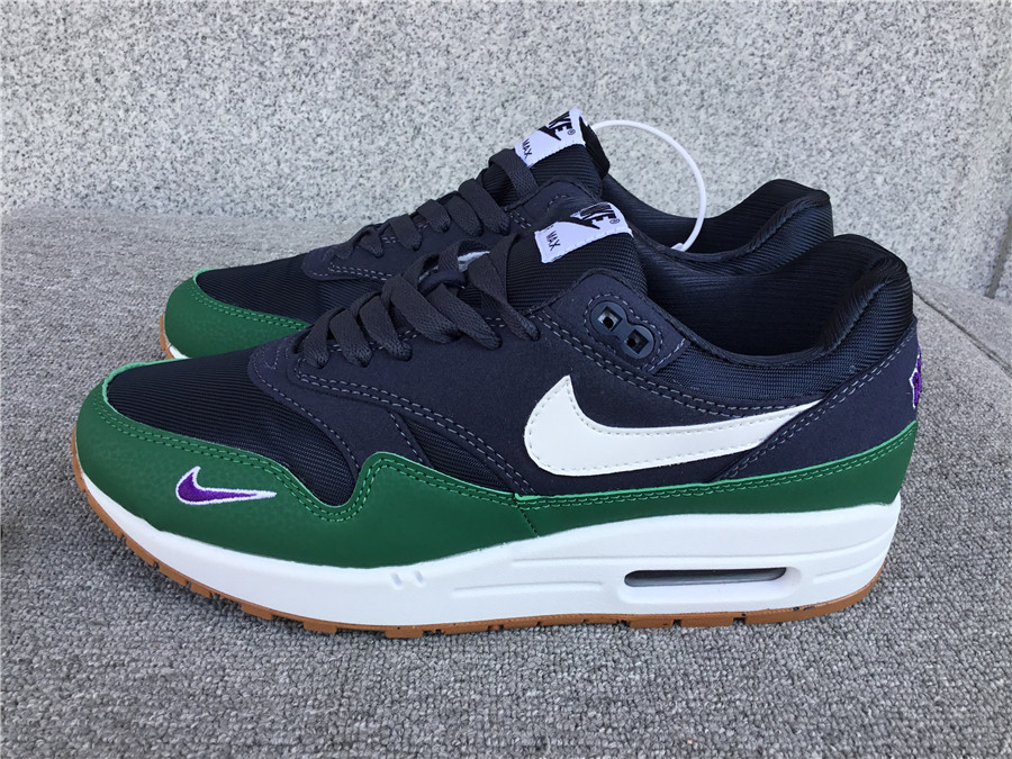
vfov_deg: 45.4
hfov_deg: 58.4
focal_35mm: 31
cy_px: 380
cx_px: 506
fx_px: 906
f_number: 2.4
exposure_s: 1/254
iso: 25
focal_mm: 3.3
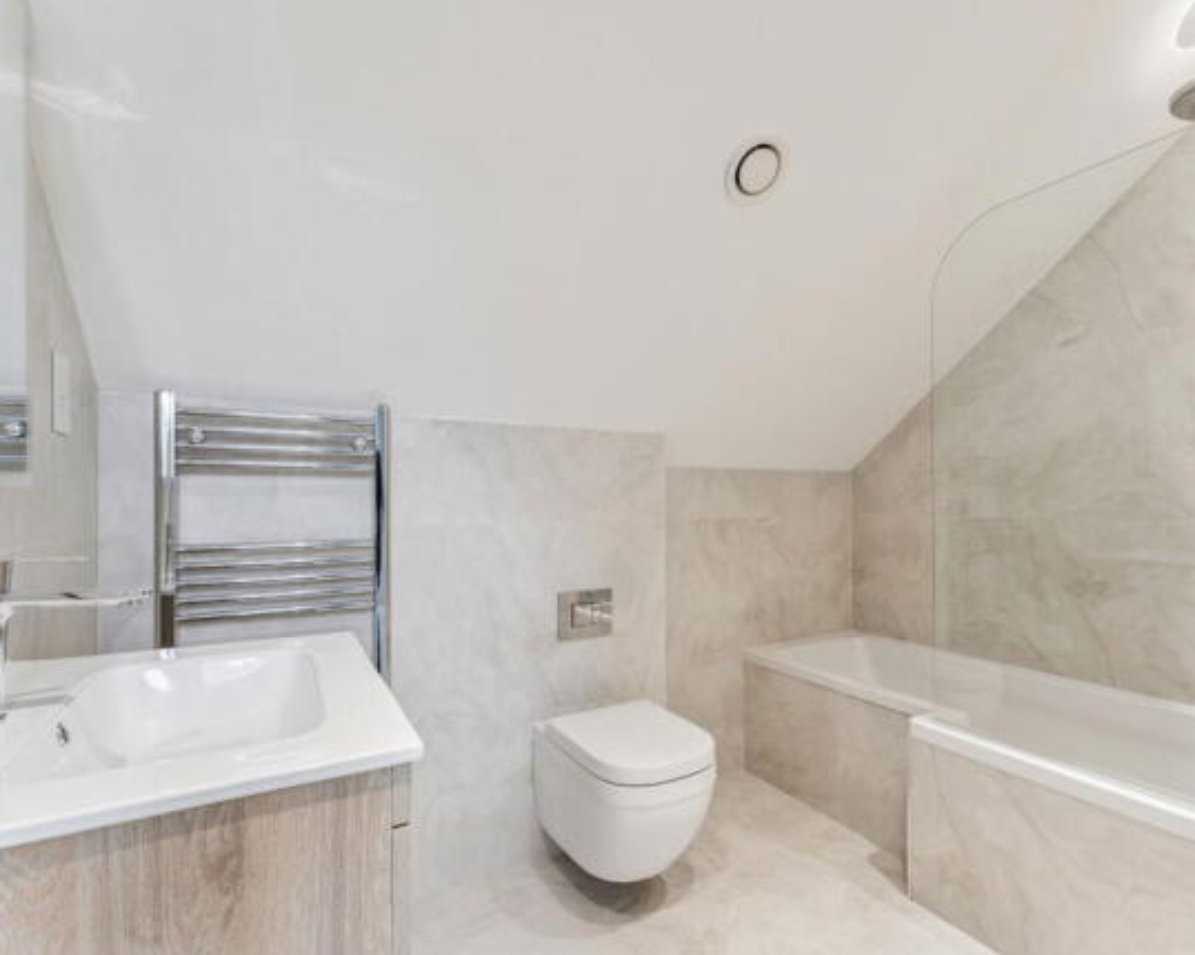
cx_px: 632
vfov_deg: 80.3
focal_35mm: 16
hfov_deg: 93.0
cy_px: 483
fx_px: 566
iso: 200
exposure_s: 1/10
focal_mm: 14
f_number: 9
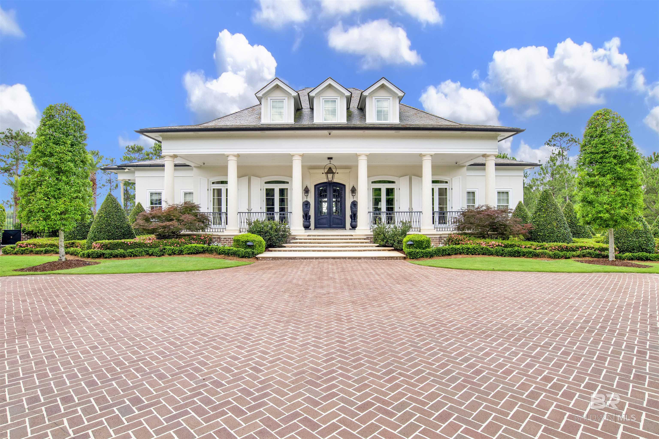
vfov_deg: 67.4
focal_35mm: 18
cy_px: 220
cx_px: 330
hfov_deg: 90.0
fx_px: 329
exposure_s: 1/80
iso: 200
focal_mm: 18
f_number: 11
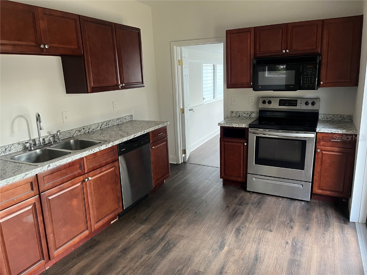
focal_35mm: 26
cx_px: 184
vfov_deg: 53.1
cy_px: 138
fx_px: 276
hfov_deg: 67.3
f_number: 1.6
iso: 320
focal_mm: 5.1
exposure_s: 1/60
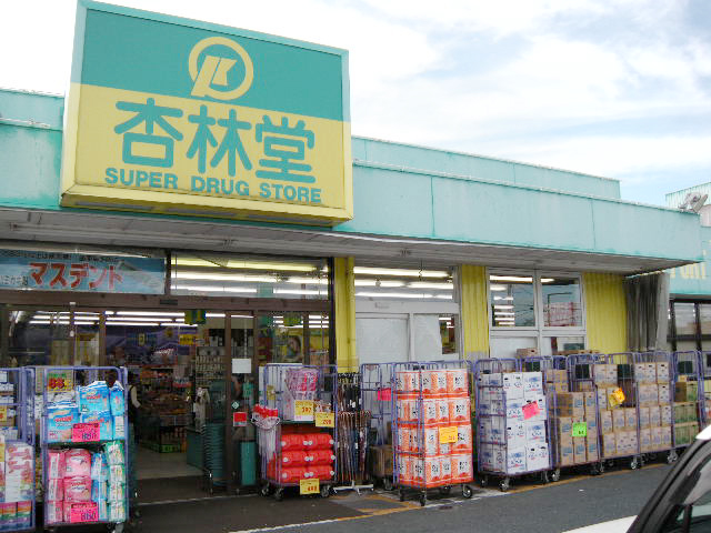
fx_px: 719
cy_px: 266
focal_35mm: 35
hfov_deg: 52.6
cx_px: 356
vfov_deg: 40.7
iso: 64
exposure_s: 1/400
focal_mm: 5.9
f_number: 3.8
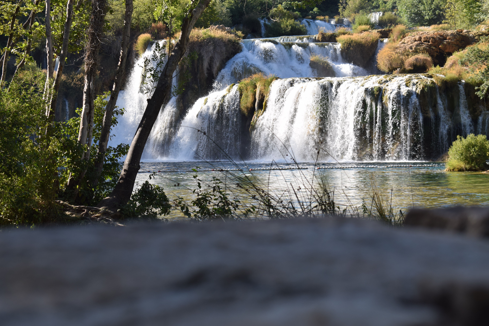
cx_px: 244
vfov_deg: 17.5
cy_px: 163
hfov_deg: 26.0
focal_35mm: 78
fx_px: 1059
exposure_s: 1/250
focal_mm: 52
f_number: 8
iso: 200
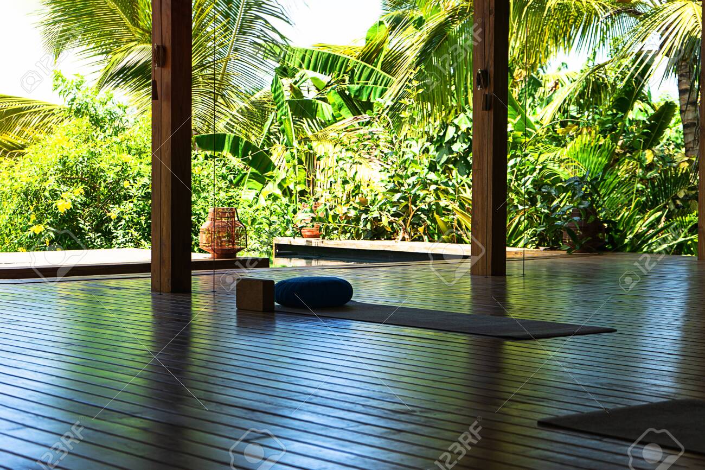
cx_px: 352
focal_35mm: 70
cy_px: 235
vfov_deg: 19.4
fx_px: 1370
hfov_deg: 28.9
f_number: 6.3
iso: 100
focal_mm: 70
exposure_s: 1/80
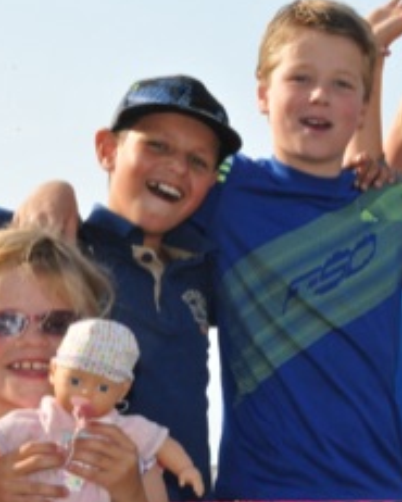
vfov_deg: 12.8
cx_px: 335
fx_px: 2244
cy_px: 240
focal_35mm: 151
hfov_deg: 10.2
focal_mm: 62
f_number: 25
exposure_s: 1/250
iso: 2000
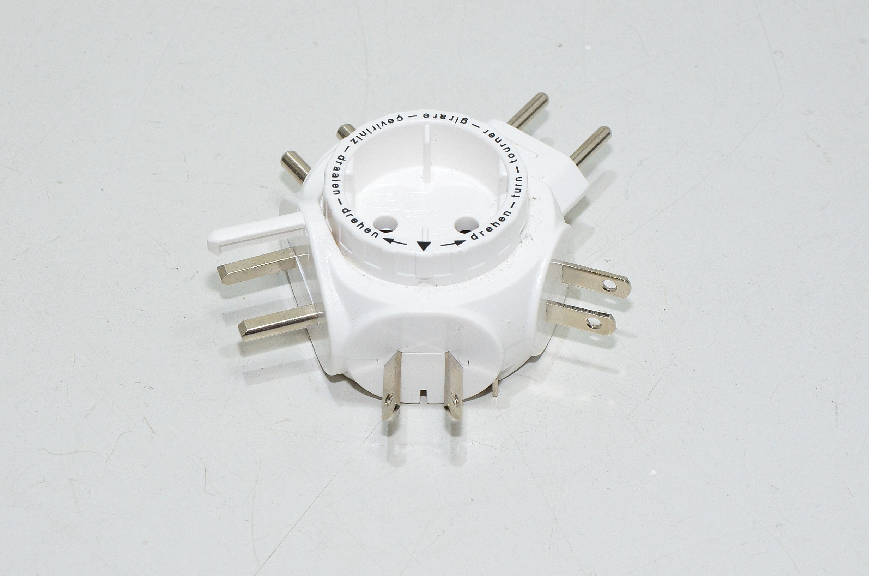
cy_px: 288
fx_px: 3794
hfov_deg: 13.1
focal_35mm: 158
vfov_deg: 8.7
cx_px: 434
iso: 1600
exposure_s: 1/50
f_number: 16
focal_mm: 105
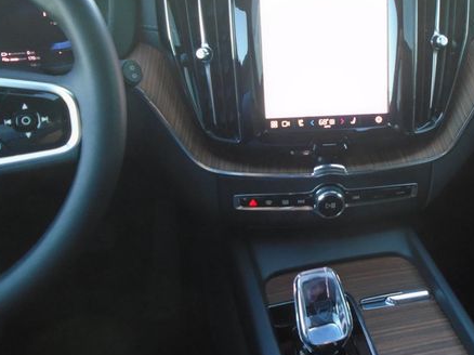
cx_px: 331
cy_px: 146
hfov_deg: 47.8
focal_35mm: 38
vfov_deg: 37.6
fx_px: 520
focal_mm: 4.6
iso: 200
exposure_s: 1/30
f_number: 3.2
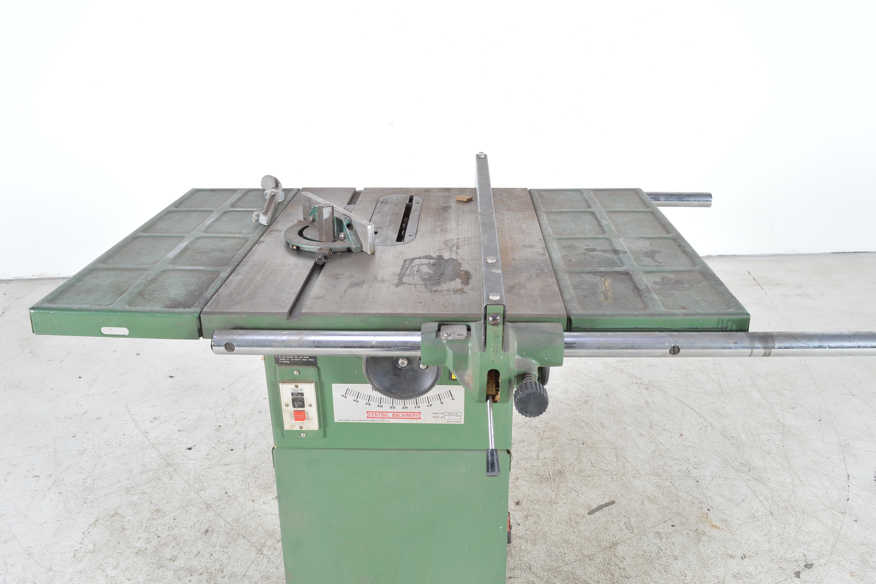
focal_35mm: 28
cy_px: 284
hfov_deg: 65.5
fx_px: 681
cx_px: 453
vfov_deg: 46.4
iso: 200
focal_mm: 18
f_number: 9
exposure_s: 1/100
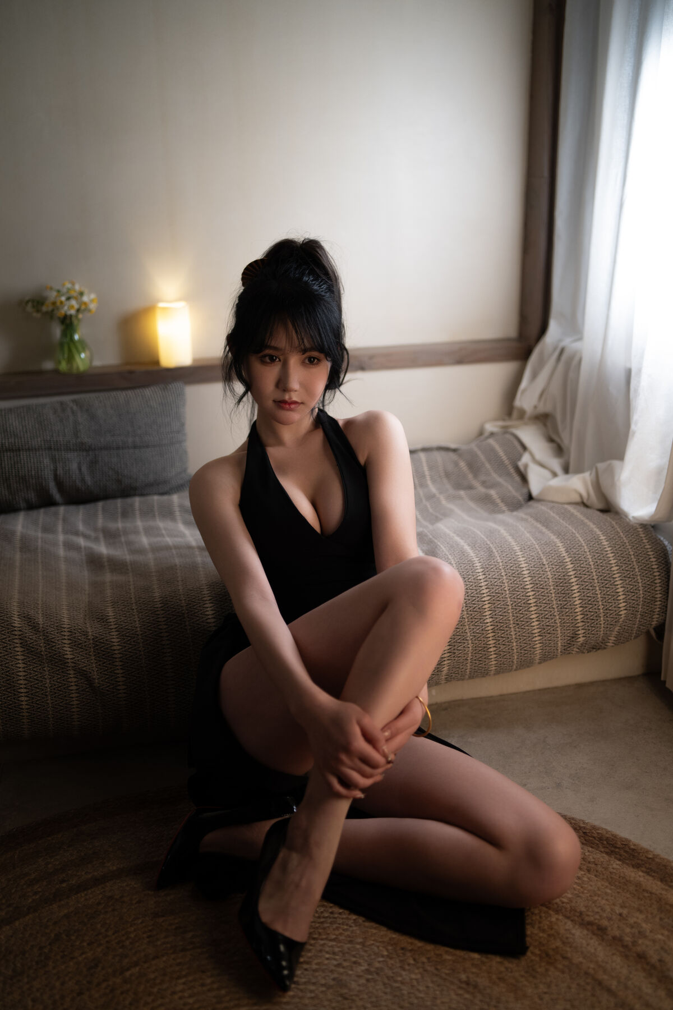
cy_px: 505
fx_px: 981
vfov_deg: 54.4
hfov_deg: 37.9
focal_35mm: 35
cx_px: 336
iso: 800
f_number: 1.4
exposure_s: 1/50
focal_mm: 35
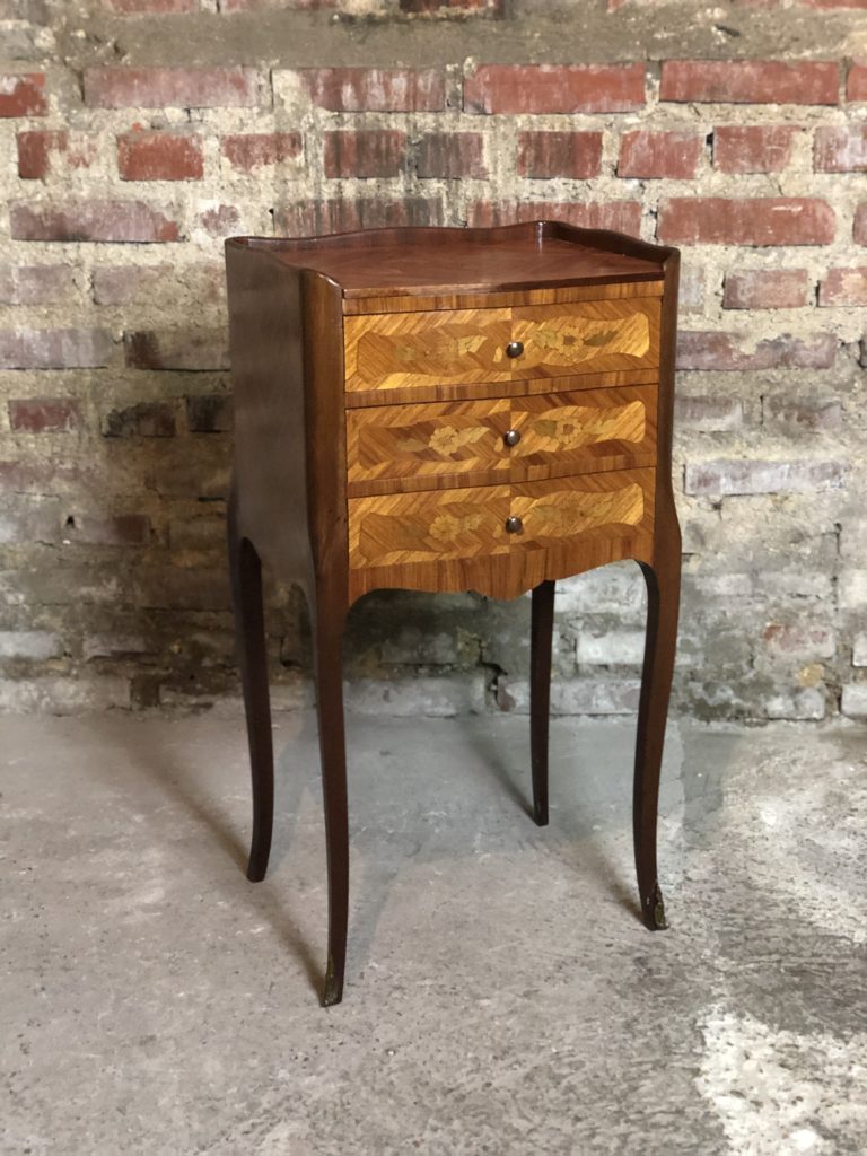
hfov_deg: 28.0
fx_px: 1737
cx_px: 434
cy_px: 578
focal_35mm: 52
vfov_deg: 36.8
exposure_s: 1/8
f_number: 2.4
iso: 200
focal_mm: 6
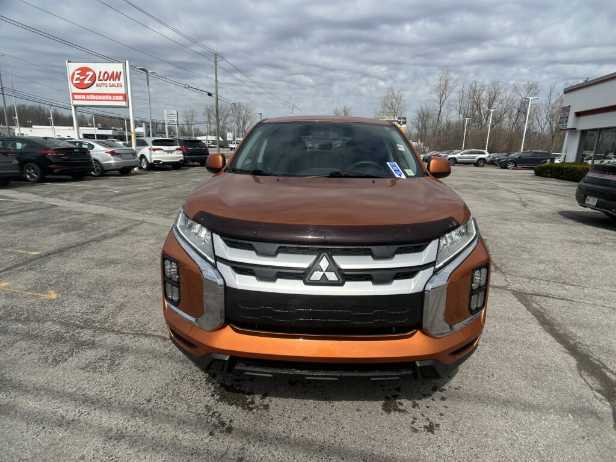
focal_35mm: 26
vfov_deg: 53.1
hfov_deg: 67.3
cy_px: 231
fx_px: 463
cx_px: 308
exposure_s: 1/5882
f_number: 1.5
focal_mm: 5.7
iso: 50
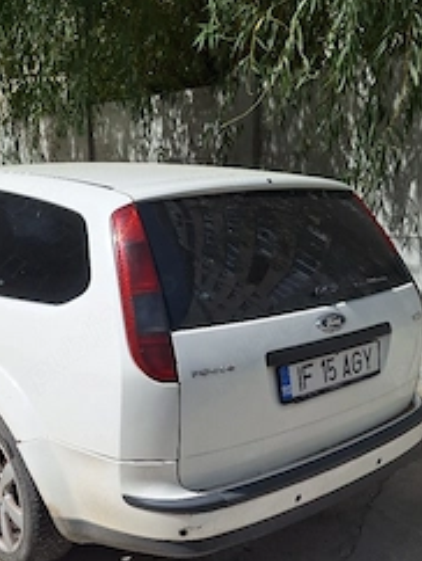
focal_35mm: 38
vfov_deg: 48.4
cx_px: 148
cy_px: 357
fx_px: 617
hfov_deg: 37.5
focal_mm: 5.54
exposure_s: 1/5000
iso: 25
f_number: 1.8
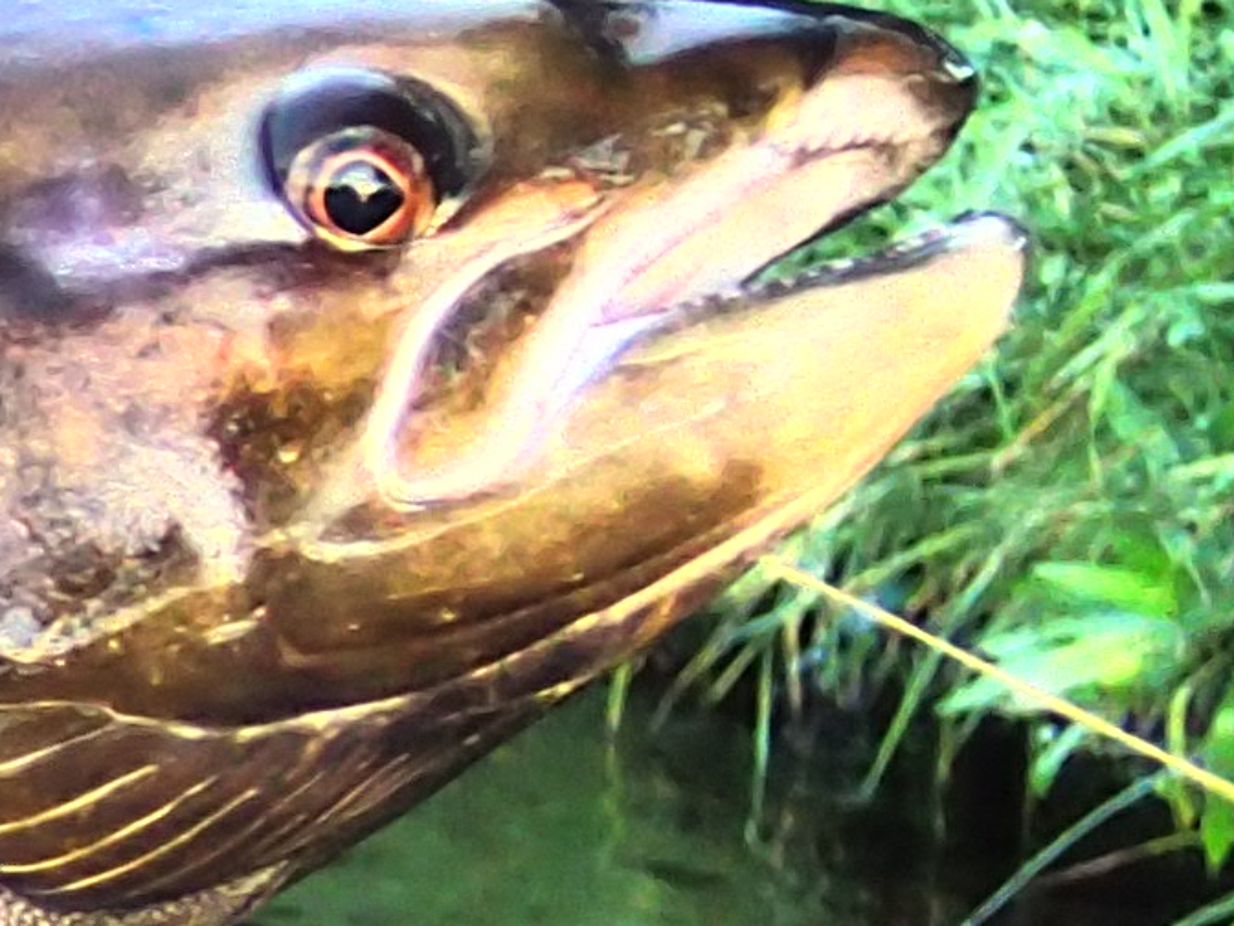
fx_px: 10516
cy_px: 887
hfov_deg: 6.1
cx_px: -2657
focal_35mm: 295
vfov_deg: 5.0
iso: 100
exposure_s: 1/80
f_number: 2.9
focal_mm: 7.86
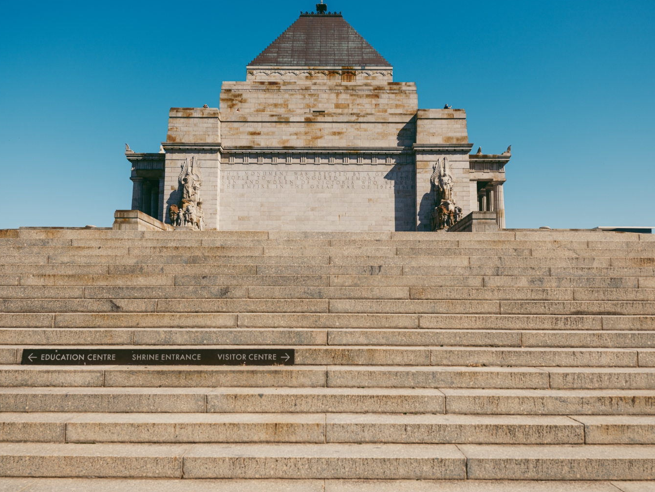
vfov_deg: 48.2
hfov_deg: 61.6
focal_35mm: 29
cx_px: 335
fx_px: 549
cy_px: 252
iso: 200
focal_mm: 33.1
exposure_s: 1/950
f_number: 6.4
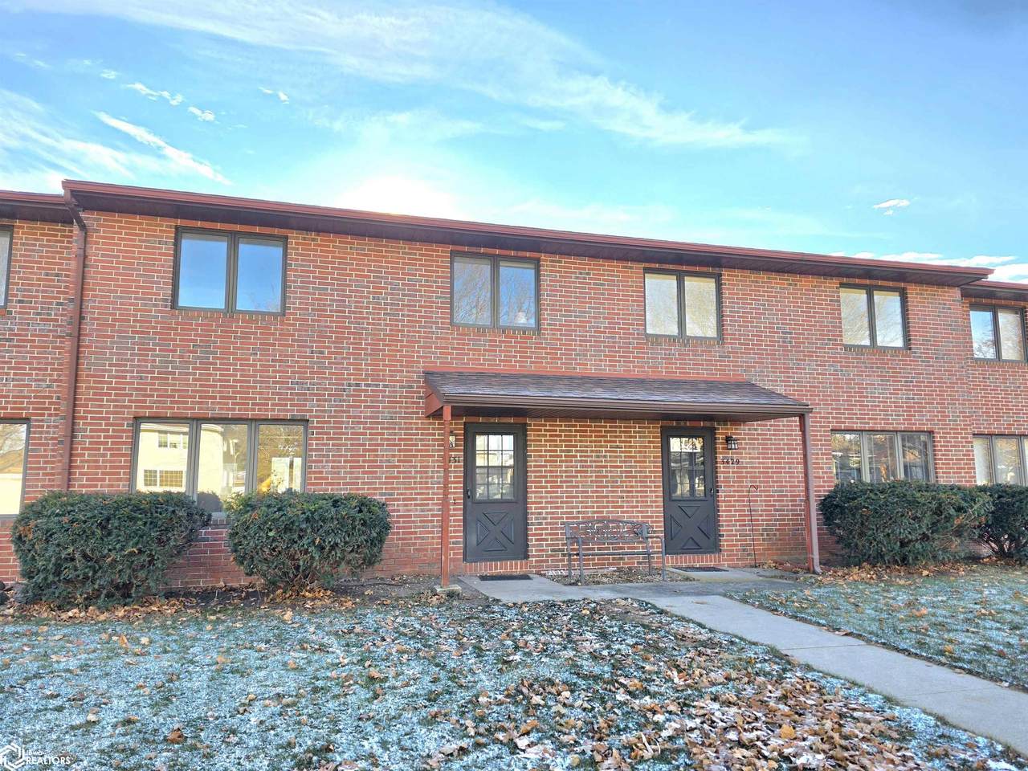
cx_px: 514
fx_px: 683
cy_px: 386
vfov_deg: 58.9
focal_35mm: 23
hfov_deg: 73.9
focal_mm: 6.3
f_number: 1.7
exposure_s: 1/370
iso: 32
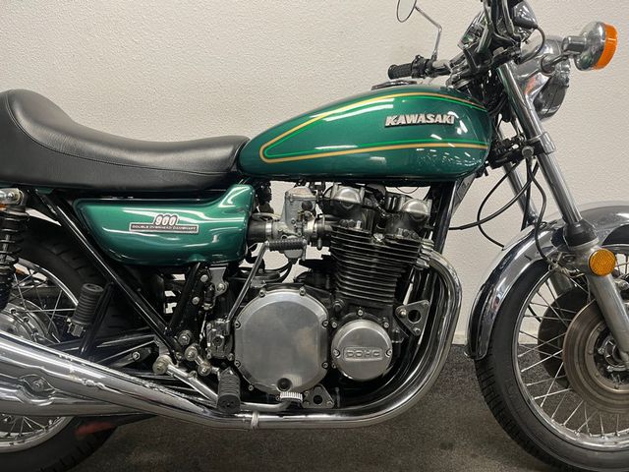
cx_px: 314
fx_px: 472
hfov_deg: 67.3
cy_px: 236
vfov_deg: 53.1
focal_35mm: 26
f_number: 1.6
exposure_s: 1/50
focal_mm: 5.1
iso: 100
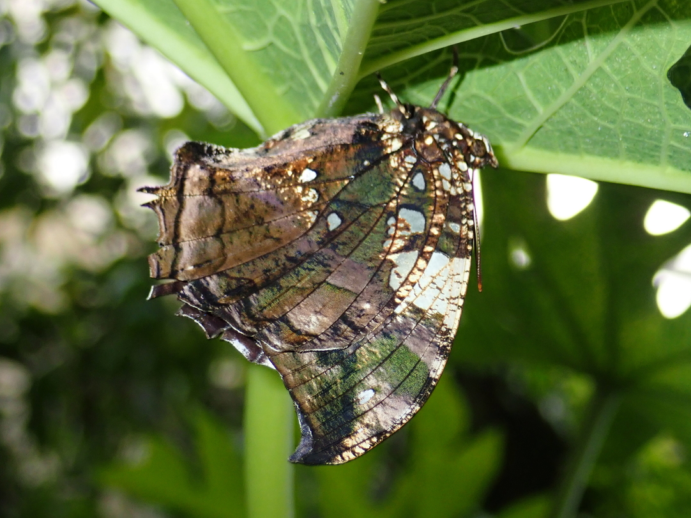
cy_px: 251
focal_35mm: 78
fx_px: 1557
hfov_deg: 25.0
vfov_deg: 18.9
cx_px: 354
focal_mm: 13.47
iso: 320
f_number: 13
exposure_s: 1/80
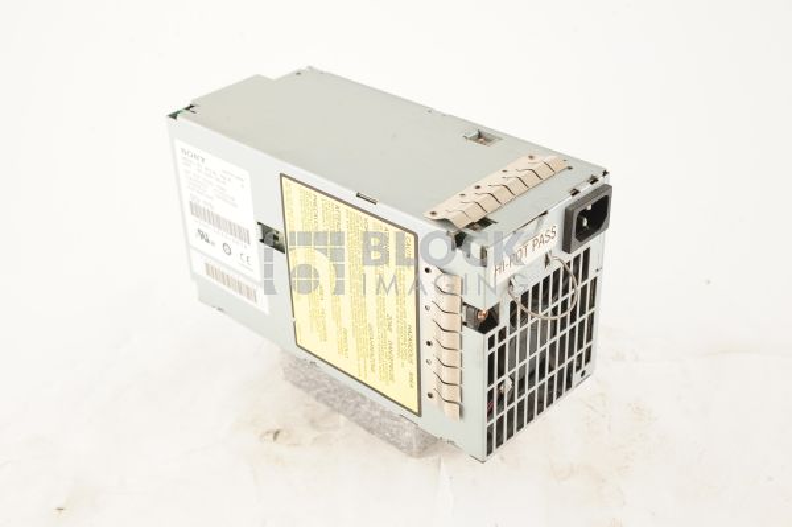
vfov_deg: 26.9
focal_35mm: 50
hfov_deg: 39.6
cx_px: 396
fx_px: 1099
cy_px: 264
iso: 1600
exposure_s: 1/125
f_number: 10
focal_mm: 50
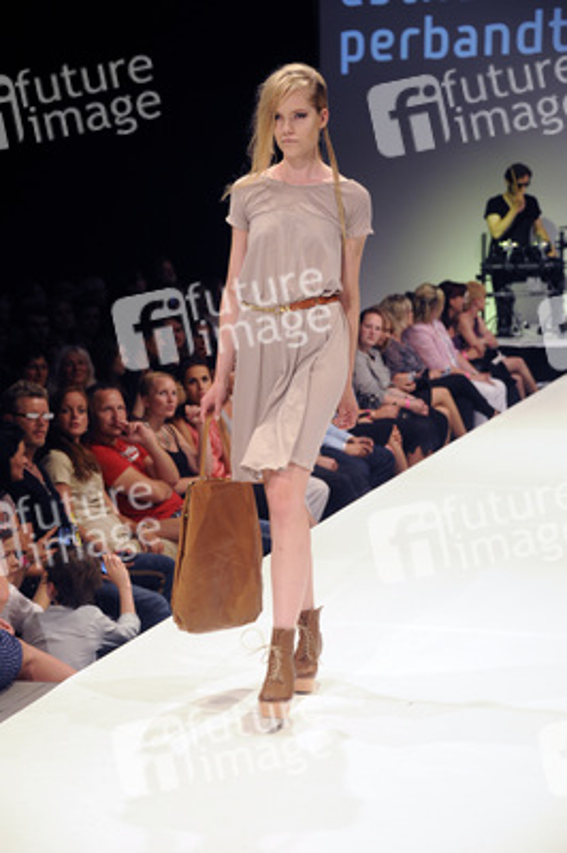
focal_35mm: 92
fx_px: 2177
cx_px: 284
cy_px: 426
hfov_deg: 14.8
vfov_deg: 22.2
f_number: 5.6
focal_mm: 92
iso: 1600
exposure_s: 1/200
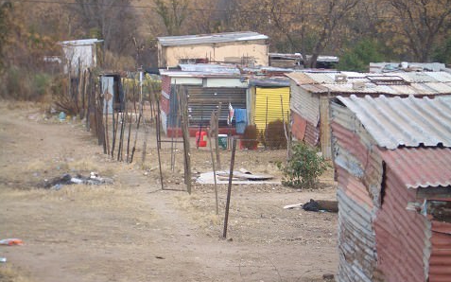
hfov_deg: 18.6
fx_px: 1376
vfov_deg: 11.7
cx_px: 226
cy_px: 143
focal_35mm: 112
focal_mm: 17.4
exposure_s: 1/100
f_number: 4.8
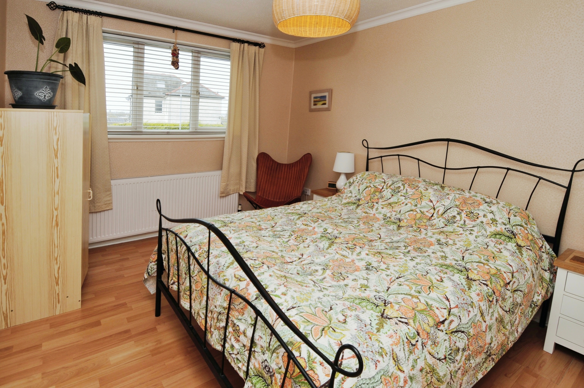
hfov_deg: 90.1
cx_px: 292
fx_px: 292
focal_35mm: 18
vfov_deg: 67.3
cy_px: 194
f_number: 7.1
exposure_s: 1/40
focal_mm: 12
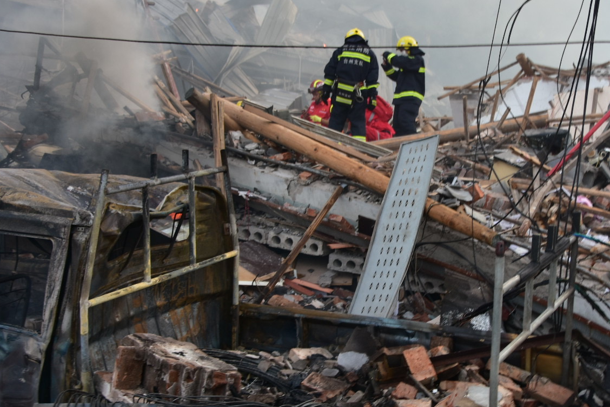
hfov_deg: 35.5
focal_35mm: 56
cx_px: 378
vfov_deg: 24.2
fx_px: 949
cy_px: 218
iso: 200
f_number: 5
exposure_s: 1/100
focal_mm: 26
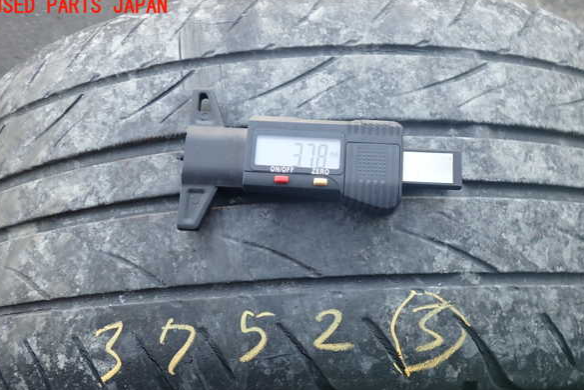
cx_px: 286
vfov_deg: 41.0
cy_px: 219
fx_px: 519
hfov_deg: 58.7
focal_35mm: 32
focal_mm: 5.4
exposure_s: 1/80
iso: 200
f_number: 2.3
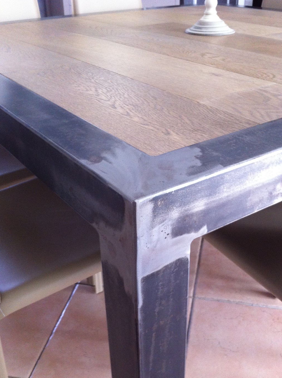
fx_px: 447
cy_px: 216
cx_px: 149
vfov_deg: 45.7
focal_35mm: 41
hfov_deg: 35.0
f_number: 2.8
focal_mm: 3.9
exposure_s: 1/15
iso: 200
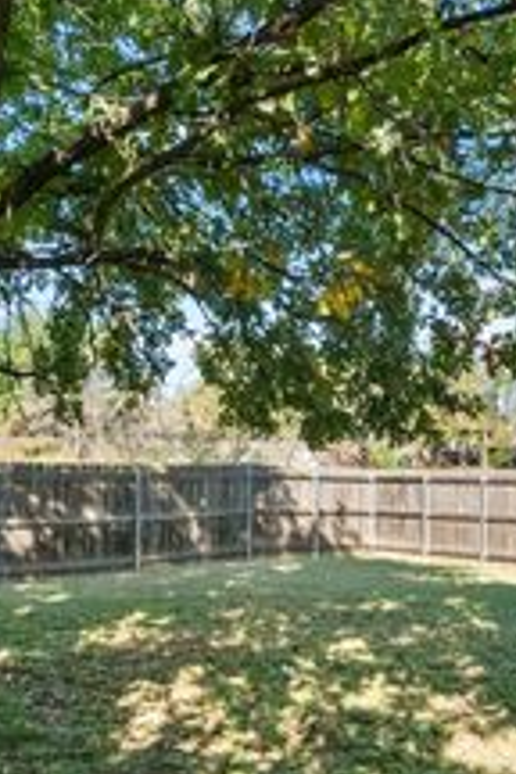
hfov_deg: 35.6
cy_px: 460
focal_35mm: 37
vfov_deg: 51.6
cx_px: 348
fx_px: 795
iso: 12800
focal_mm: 16
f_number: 7.1
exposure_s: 1/8000
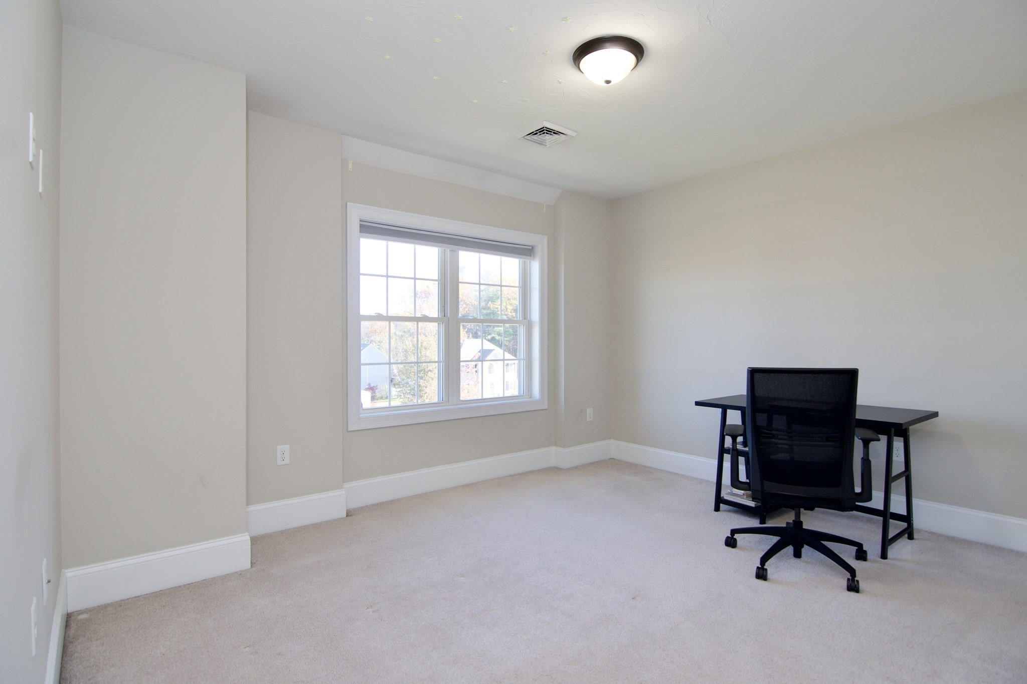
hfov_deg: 92.4
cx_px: 514
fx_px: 492
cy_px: 342
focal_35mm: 17
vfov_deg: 69.6
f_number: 4.5
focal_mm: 11.5
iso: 400
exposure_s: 1/80
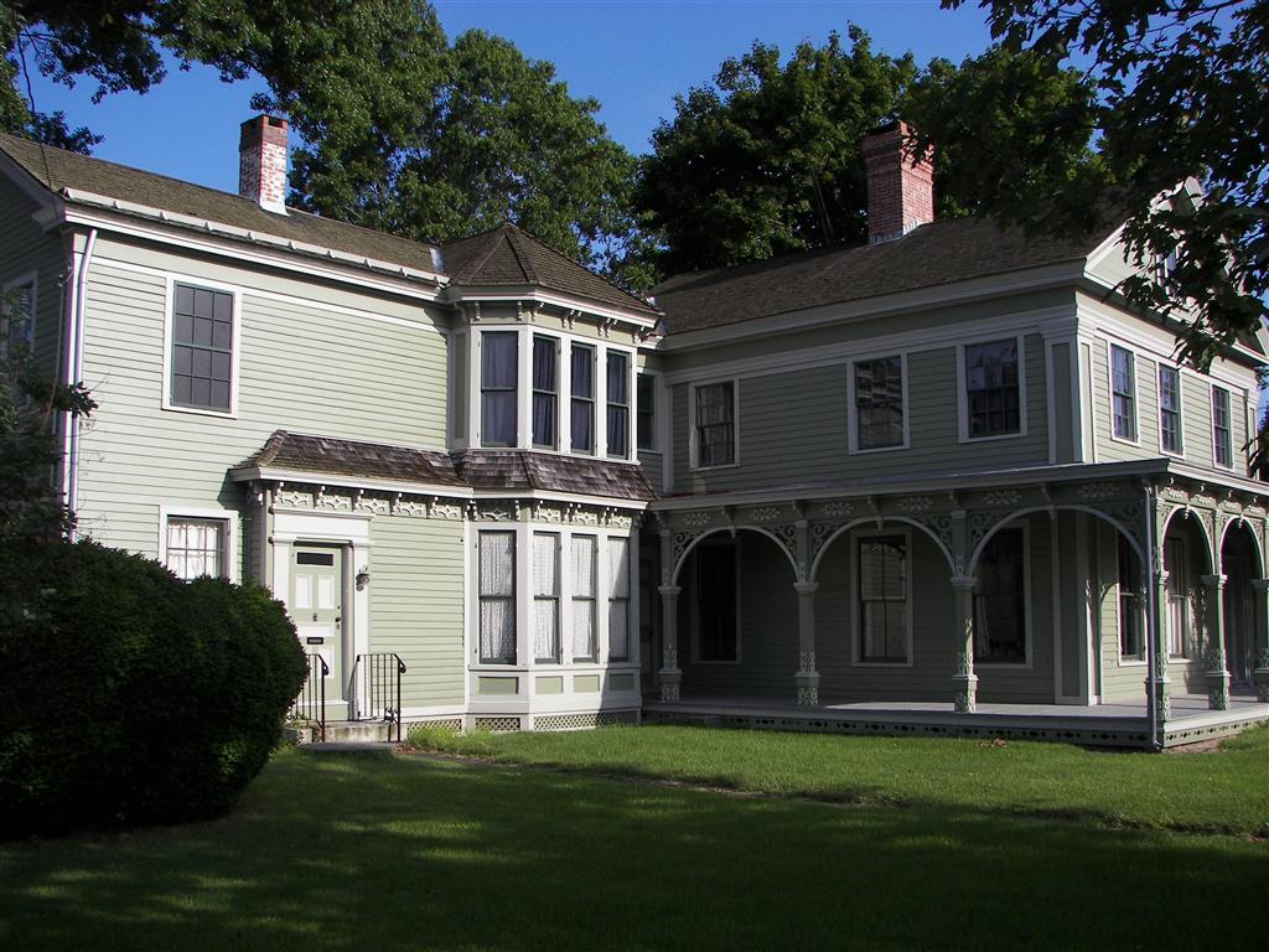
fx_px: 1320
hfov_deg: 51.4
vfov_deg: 39.7
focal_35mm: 36
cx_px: 634
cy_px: 476
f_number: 4
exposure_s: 1/640
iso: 64
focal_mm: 6
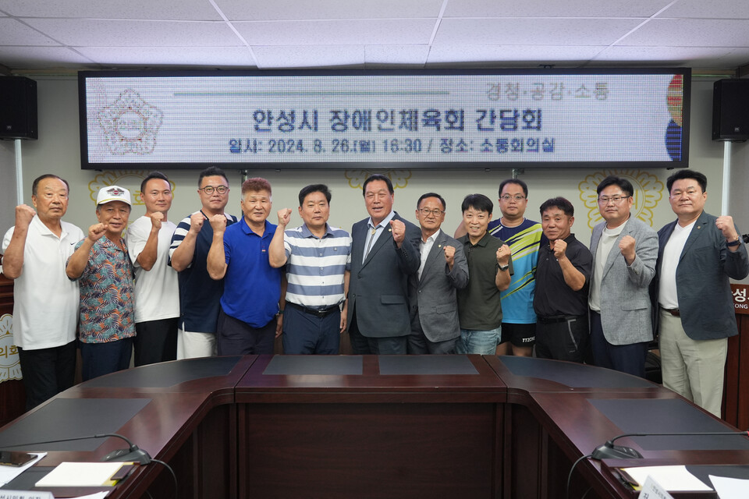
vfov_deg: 46.4
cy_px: 250
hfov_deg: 65.5
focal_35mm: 28
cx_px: 374
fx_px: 583
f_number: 4
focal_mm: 28
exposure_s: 1/250
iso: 2000
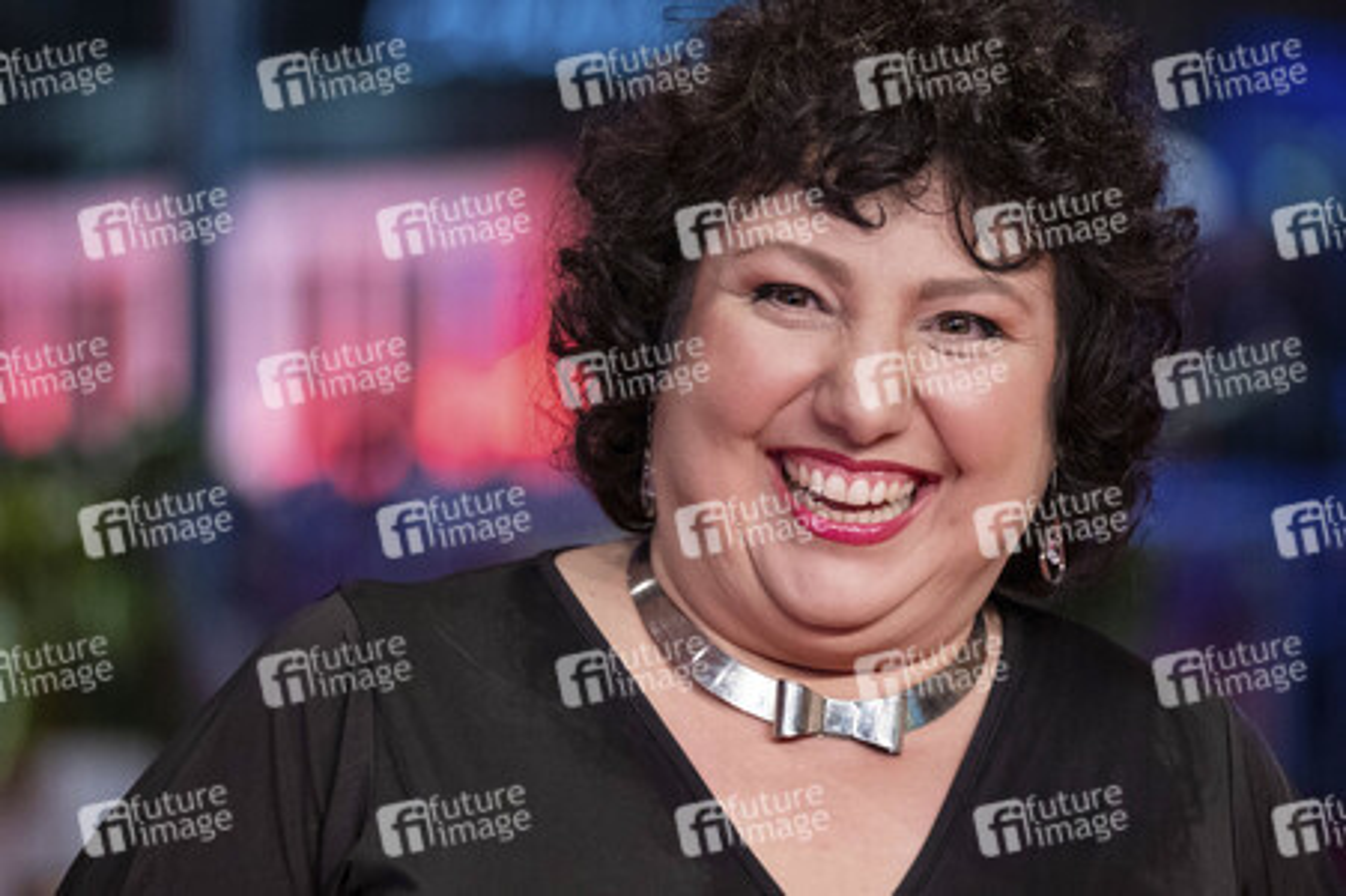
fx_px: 7846
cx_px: 673
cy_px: 448
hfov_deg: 9.8
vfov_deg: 6.5
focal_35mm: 210
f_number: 2.8
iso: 2500
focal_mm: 140
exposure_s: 1/200
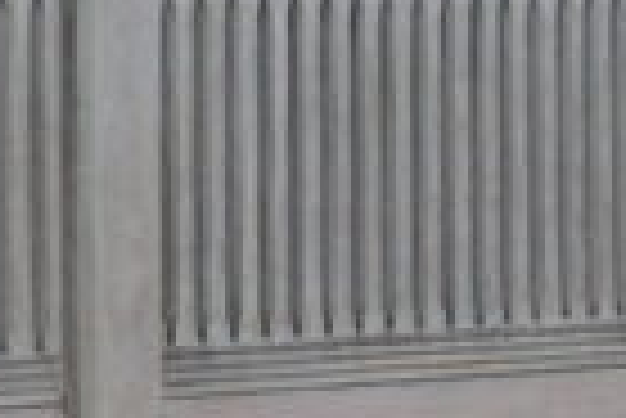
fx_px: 4404
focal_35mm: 253
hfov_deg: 7.7
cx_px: -761
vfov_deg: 5.4
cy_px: -288
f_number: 9
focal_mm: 22
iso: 800
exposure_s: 1/500
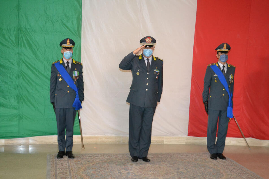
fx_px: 359
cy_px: 90
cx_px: 134
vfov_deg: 28.1
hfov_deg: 41.1
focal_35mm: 48
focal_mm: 32
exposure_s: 1/60
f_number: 4.8
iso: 3200
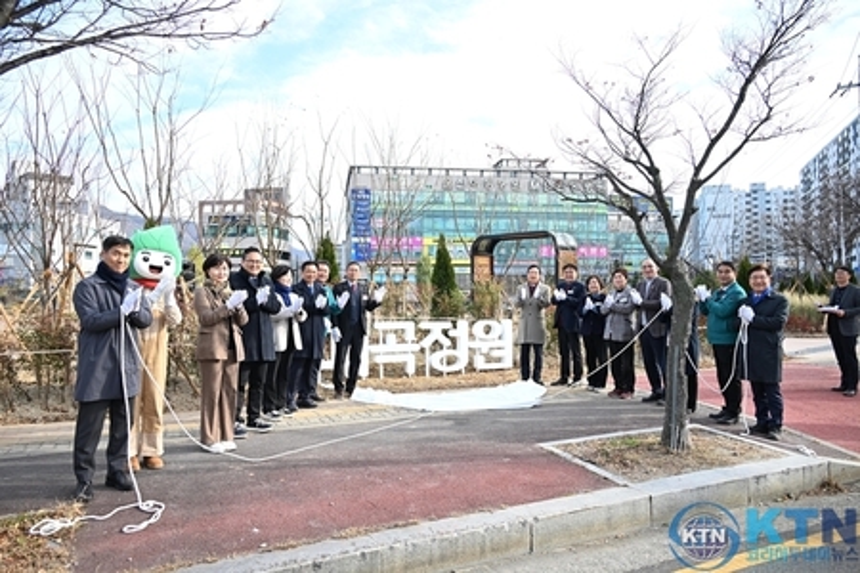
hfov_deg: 67.4
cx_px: 430
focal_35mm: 27
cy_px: 286
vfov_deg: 47.9
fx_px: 645
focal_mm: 27
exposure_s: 1/320
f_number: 4.5
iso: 200
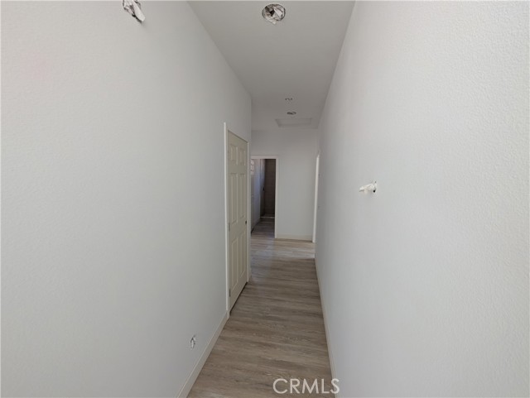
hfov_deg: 110.5
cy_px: 199
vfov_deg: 94.6
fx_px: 184
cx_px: 265
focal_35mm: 12
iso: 57
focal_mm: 2.02
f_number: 1.7
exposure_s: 1/23.8
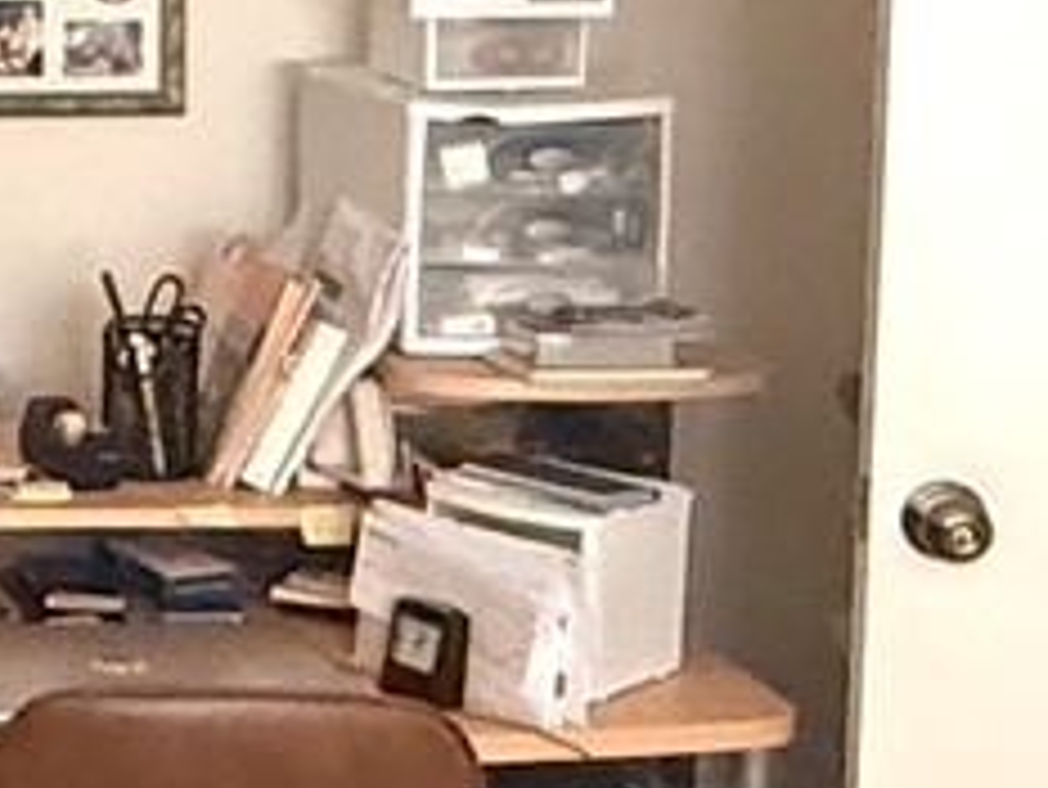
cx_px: -508
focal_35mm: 96
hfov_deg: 18.2
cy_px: 68
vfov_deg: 15.2
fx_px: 2908
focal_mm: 2.22
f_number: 2.2
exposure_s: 1/60
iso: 640
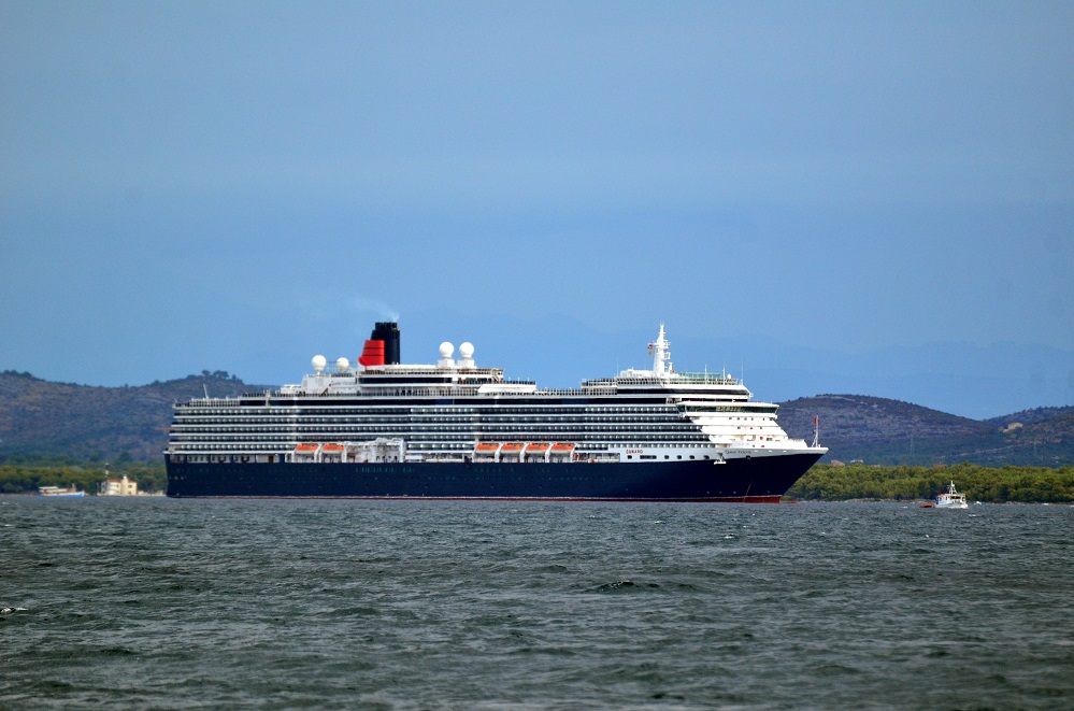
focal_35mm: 450
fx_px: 13393
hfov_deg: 4.6
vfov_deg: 3.0
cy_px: 356
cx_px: 537
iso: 640
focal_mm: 300
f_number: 5.6
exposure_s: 1/2500
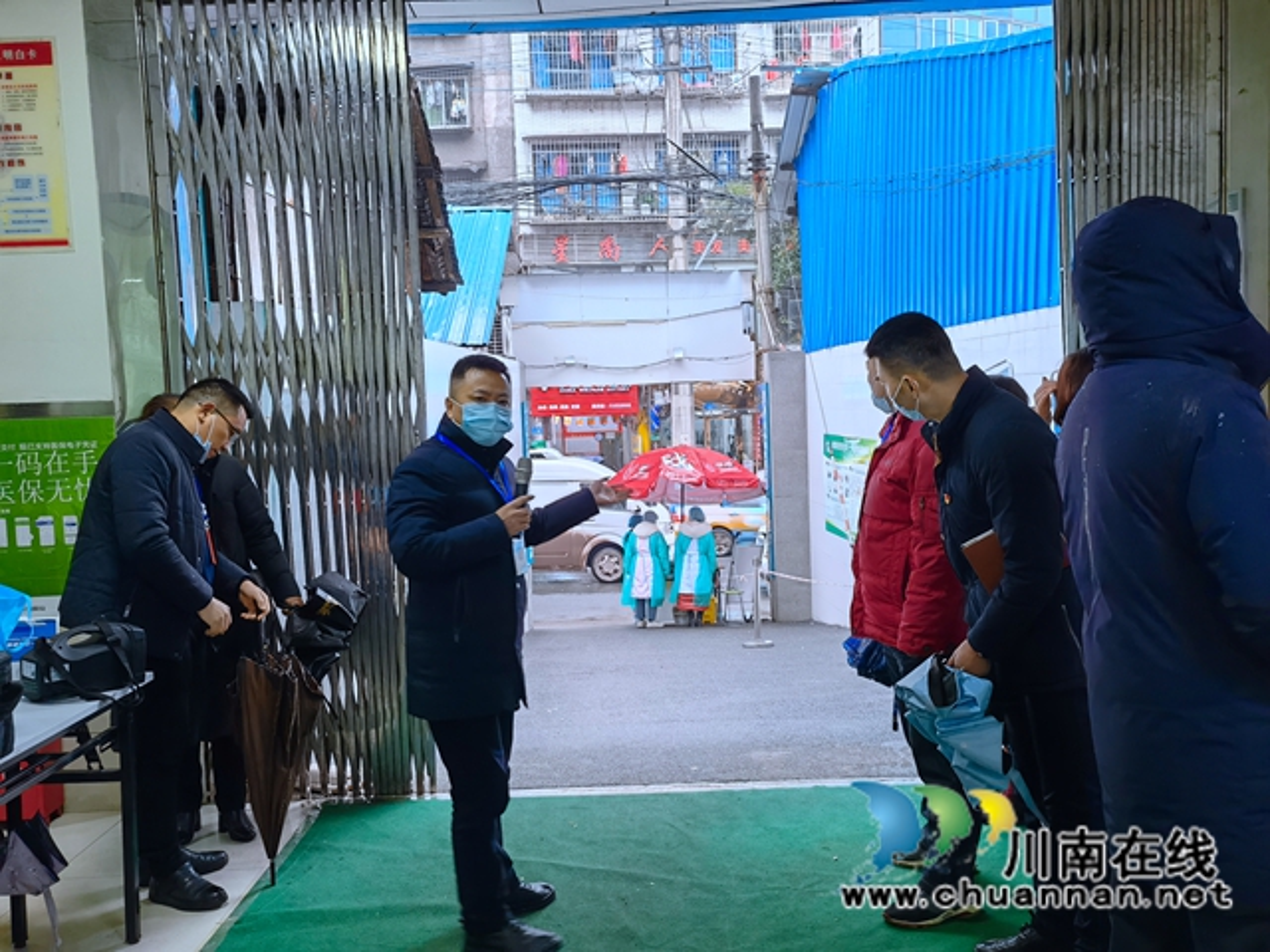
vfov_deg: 41.8
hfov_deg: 54.0
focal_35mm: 34
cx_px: 635
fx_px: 1247
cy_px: 476
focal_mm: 6.67
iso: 125
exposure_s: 1/50
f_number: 1.9
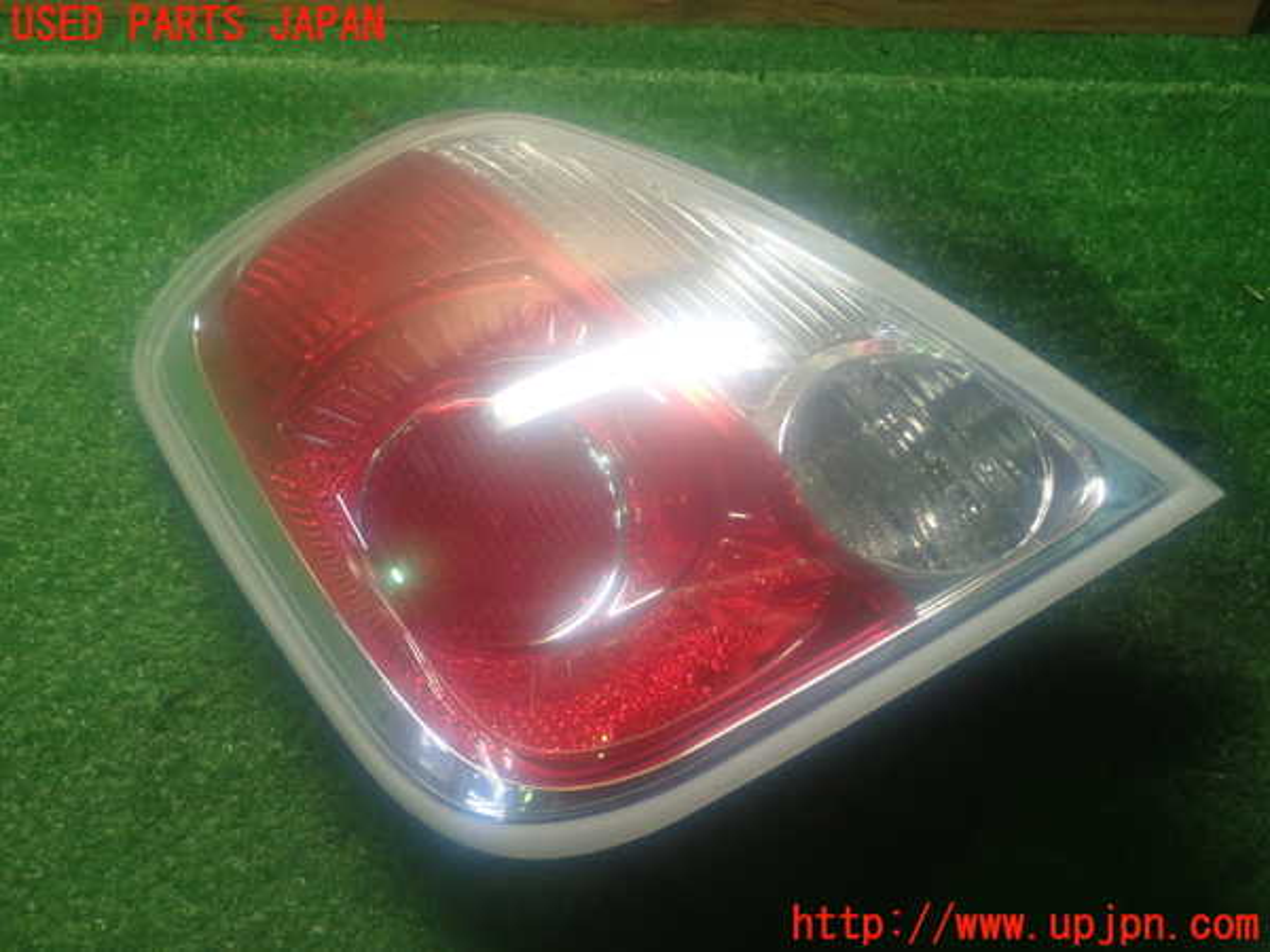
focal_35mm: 40
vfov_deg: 36.0
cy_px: 476
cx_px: 635
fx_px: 1468
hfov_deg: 46.8
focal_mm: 7.34
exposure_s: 1/40
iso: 500
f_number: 2.8
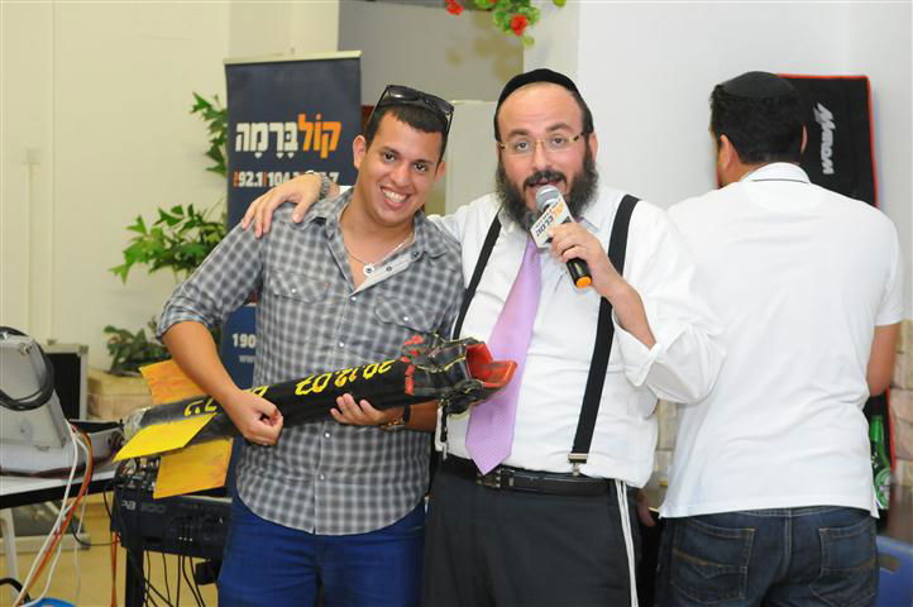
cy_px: 304
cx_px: 456
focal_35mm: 82
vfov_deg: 16.5
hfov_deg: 24.6
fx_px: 2090
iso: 1600
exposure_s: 1/125
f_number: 5.6
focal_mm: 55
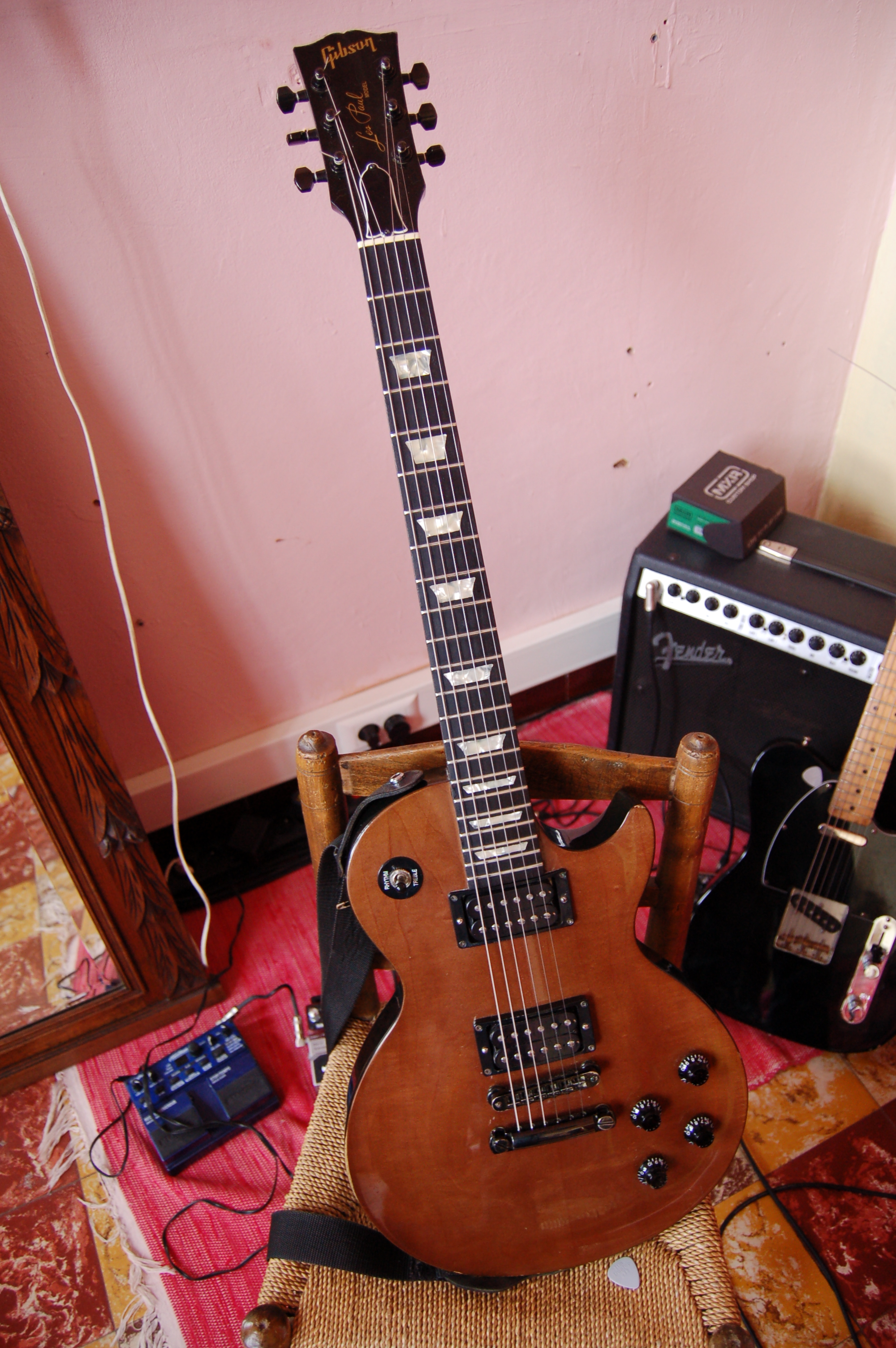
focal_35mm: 27
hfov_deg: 47.8
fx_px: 1010
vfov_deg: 67.4
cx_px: 448
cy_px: 674
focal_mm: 18
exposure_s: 1/30
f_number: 3.5
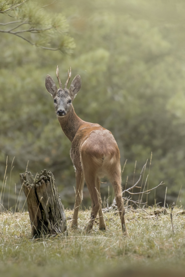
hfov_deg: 2.2
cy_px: 138
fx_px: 4856
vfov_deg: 3.3
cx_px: 92
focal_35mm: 630
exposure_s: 1/320
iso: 3600
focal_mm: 420
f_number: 5.6
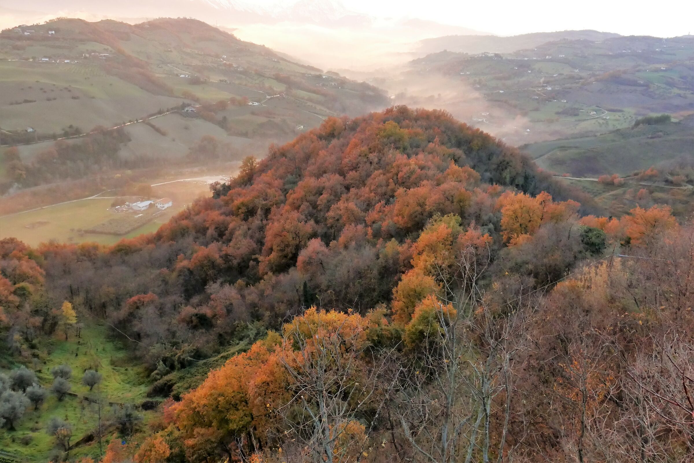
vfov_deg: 53.2
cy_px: 232
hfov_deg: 73.7
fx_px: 463
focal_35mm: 24
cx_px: 347
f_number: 4
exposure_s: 1/60
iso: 2500
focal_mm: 10.9
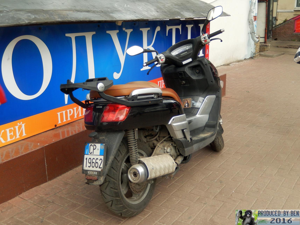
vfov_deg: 35.1
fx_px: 355
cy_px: 112
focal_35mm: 41
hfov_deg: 45.8
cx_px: 150
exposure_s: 1/125
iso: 125
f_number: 4.2
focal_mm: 7.3
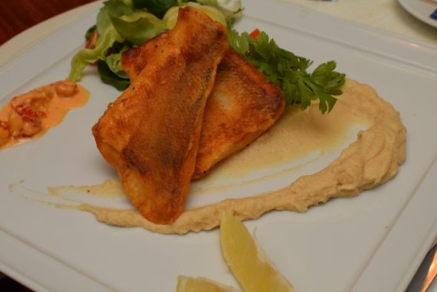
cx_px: 203
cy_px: 145
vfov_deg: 23.2
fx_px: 711
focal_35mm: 59
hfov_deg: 34.2
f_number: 7.1
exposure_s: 1/200
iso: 400
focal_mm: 35
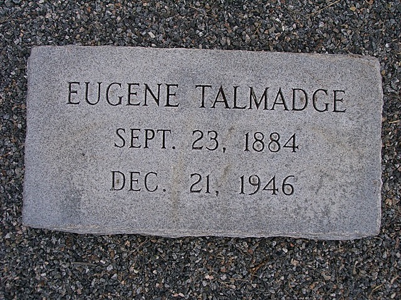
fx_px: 452
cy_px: 150
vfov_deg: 36.8
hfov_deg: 47.9
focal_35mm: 39
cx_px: 200
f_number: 4
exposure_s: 1/750
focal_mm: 8
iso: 100
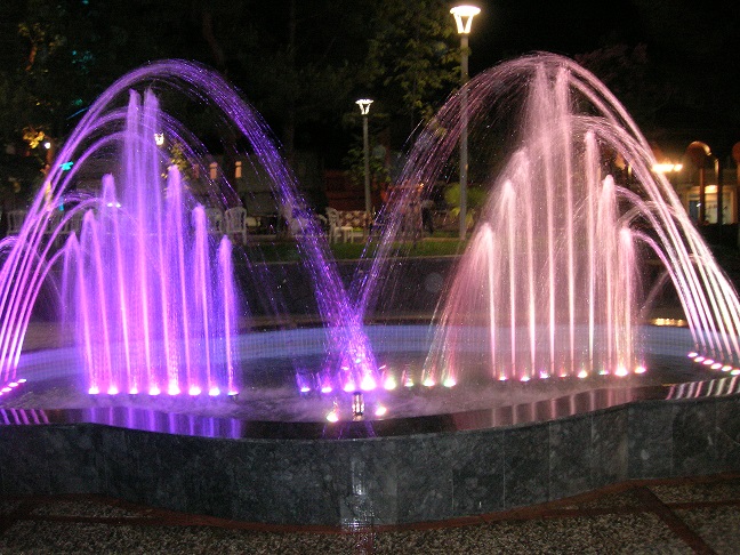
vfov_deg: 41.8
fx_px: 727
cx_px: 370
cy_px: 278
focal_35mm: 34
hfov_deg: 54.0
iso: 200
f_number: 2.9
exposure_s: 1/3.3
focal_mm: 5.7
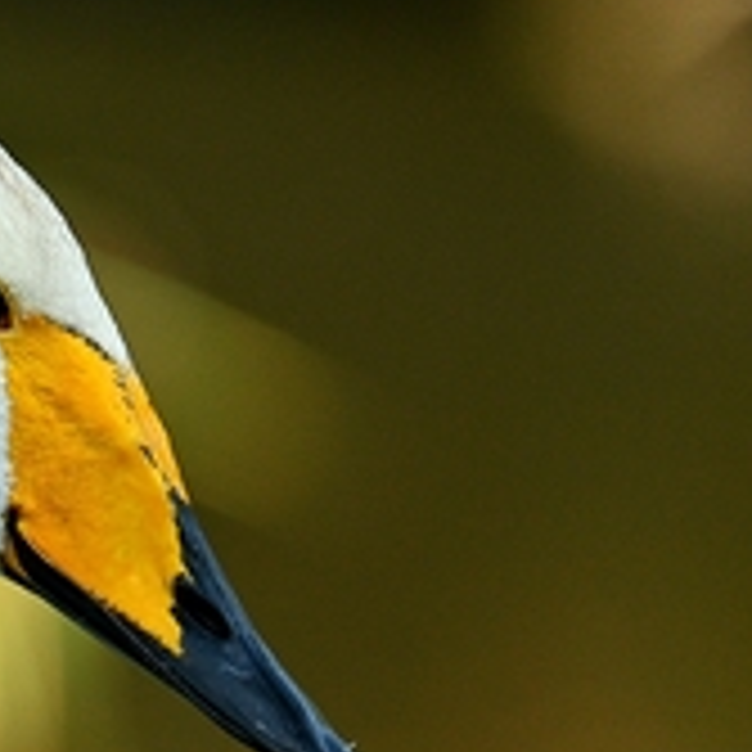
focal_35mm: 1761
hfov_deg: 1.0
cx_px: -153
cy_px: 430
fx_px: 43282
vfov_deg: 1.0
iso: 450
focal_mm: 500
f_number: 6.7
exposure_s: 1/400
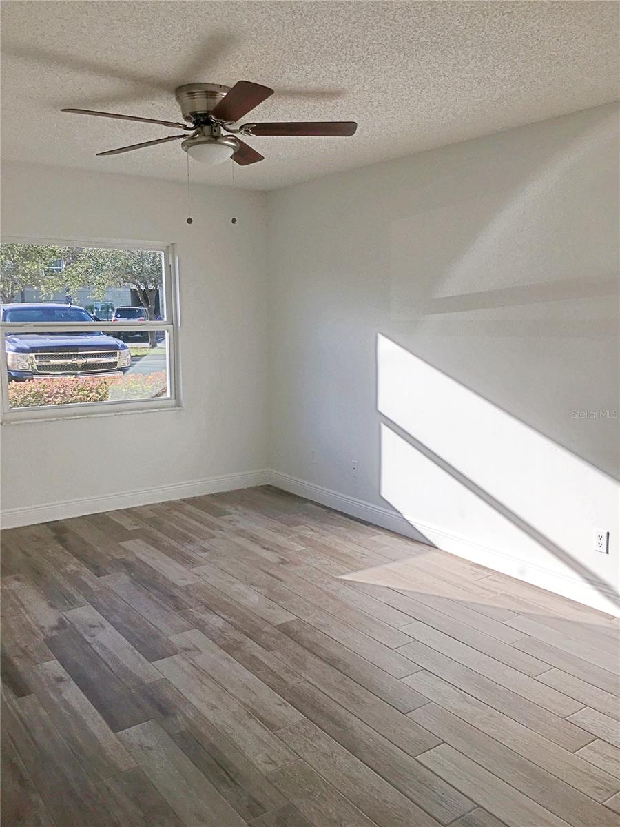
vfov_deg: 61.7
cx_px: 310
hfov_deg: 48.2
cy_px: 414
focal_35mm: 29
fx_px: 693
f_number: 2.2
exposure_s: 1/630
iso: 25
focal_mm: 4.15
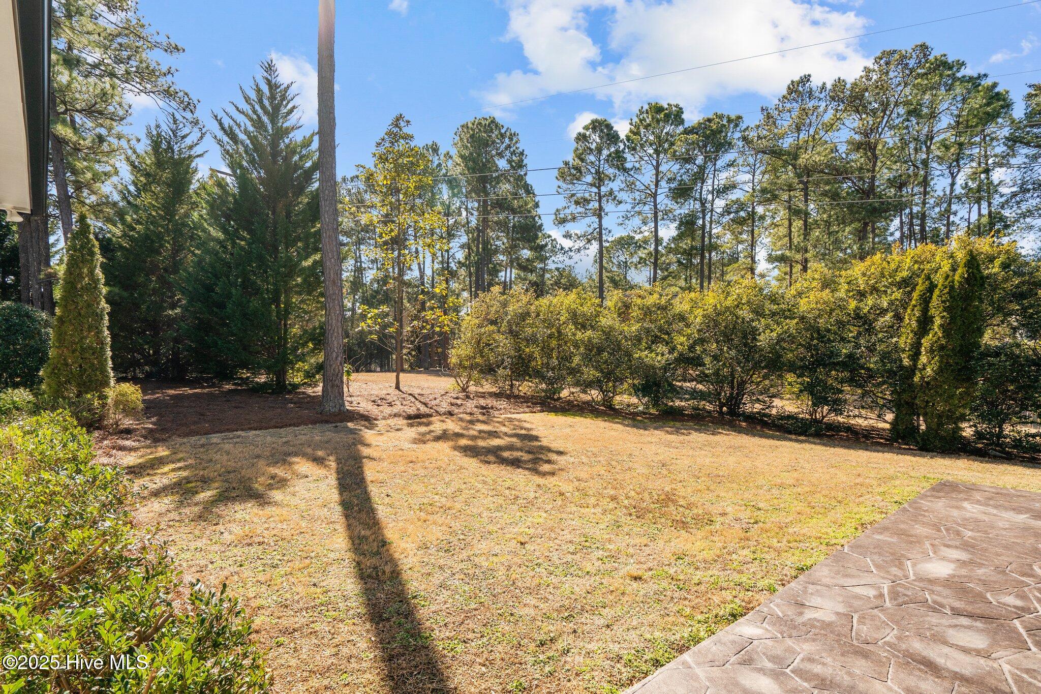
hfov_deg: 93.3
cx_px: 520
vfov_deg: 70.4
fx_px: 492
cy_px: 347
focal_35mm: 17
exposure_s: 1/500
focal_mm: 17
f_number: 8
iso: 400
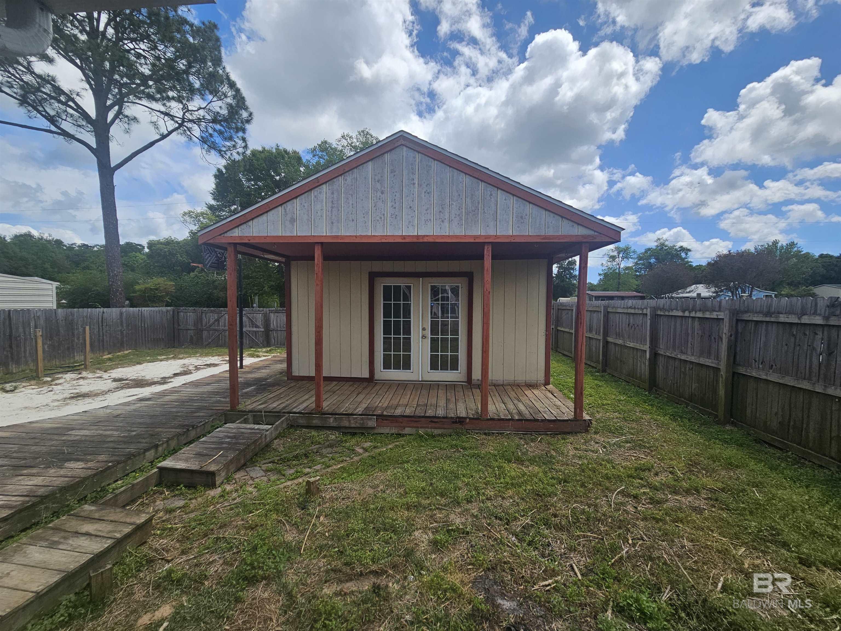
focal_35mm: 13
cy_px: 316
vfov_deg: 89.9
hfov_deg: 106.2
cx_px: 420
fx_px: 316
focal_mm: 2.2
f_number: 2.2
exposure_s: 1/2192
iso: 50
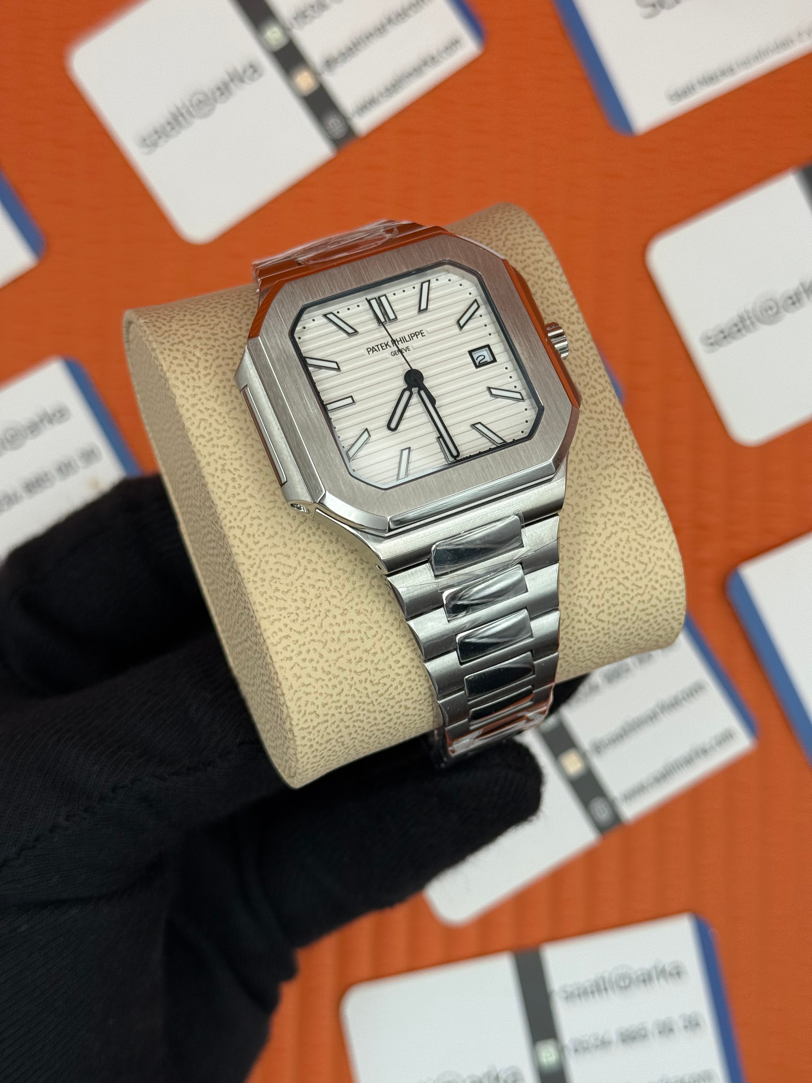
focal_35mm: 48
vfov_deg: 39.7
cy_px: 542
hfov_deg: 30.3
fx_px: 1501
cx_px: 406
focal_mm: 6.76
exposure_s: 1/928
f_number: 1.78
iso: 64
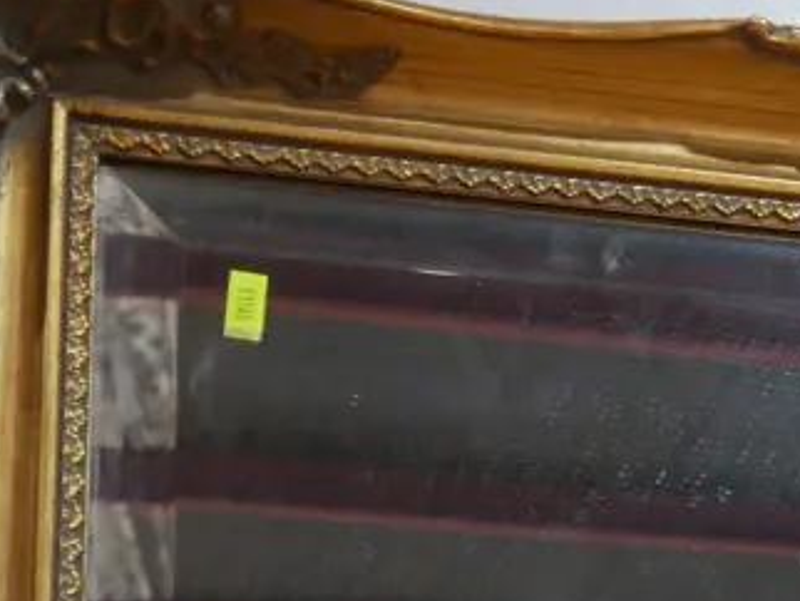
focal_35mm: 108
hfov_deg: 17.8
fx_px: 2498
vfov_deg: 13.1
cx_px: 775
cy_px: 873
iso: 800
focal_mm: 17
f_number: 4
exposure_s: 1/60
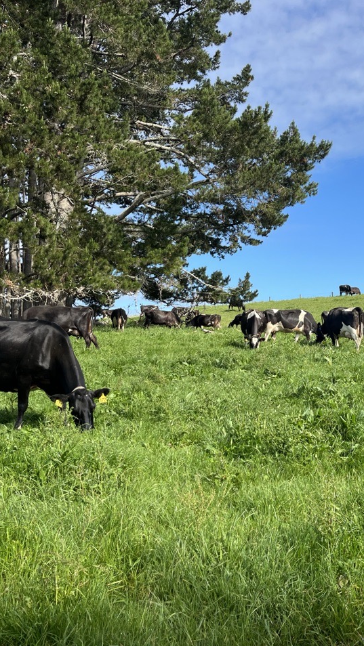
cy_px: 322
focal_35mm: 38
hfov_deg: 30.3
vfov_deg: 52.8
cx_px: 302
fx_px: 652
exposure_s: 1/1957
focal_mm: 5.1
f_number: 1.6
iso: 50
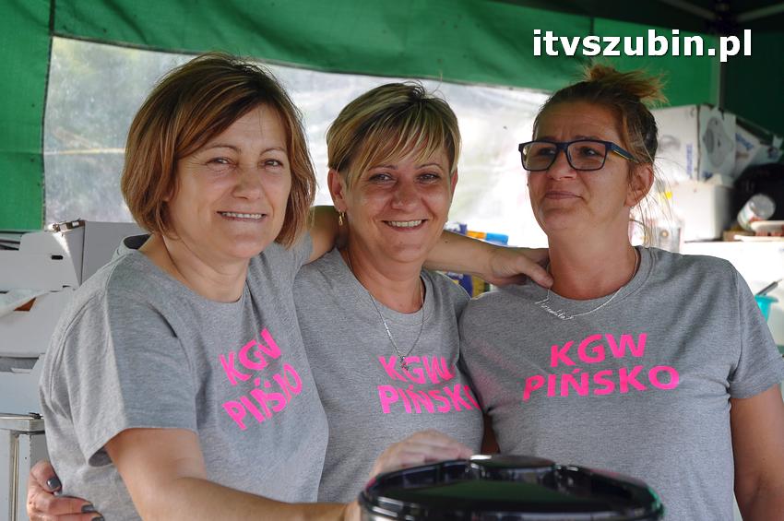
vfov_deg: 15.2
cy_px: 260
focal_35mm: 90
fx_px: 1958
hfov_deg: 22.6
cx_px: 392
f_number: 4.5
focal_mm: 60
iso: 400
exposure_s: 1/250
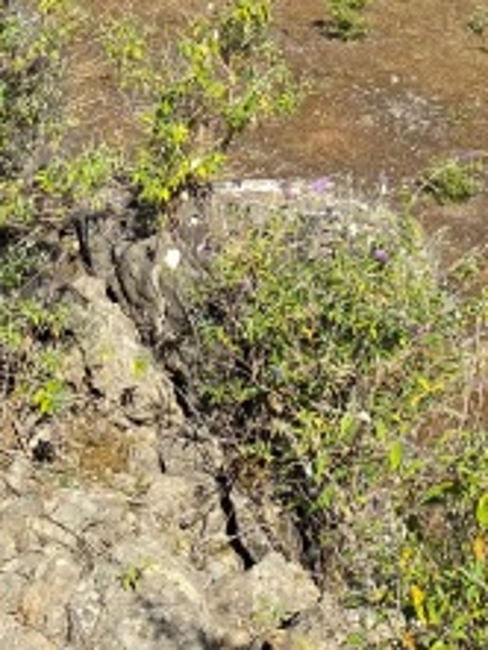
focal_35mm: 94
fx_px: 1765
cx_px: 106
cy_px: -121
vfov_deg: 19.7
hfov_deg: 15.6
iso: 32
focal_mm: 4.25
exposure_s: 1/2571
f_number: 1.8
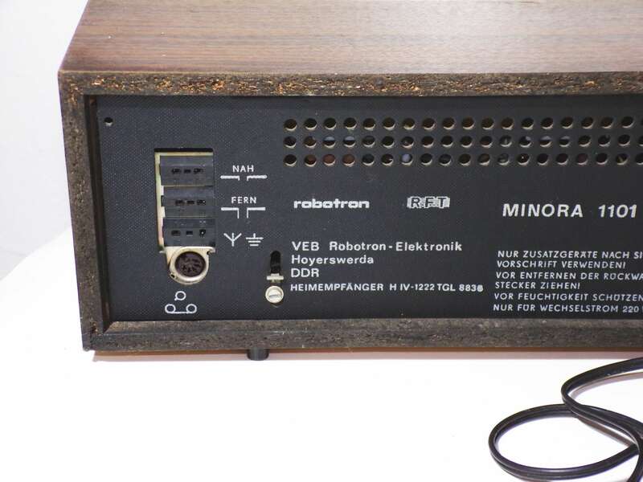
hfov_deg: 29.8
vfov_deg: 22.6
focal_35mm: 65
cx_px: 322
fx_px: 1207
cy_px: 241
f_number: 3.8
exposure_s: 1/100
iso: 200
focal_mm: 11.6
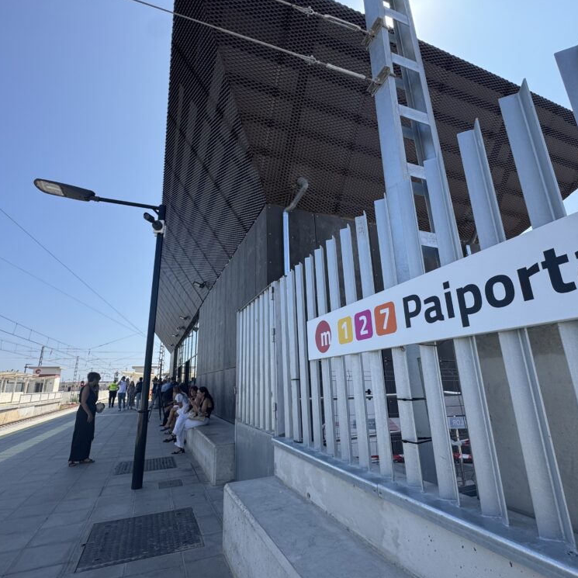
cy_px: 294
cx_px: 279
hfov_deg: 83.9
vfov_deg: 84.0
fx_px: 321
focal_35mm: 17
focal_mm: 2.22
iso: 50
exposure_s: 1/1236
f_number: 2.2
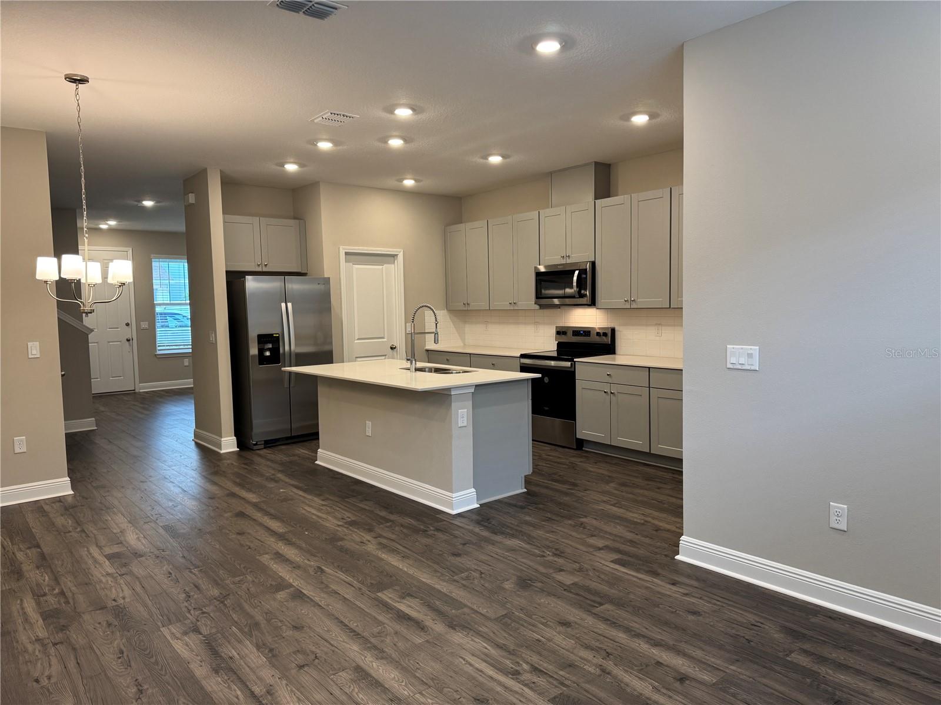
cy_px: 352
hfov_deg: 71.6
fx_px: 652
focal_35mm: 24
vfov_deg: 56.8
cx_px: 470
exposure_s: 1/120
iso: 160
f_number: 1.78
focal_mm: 6.76
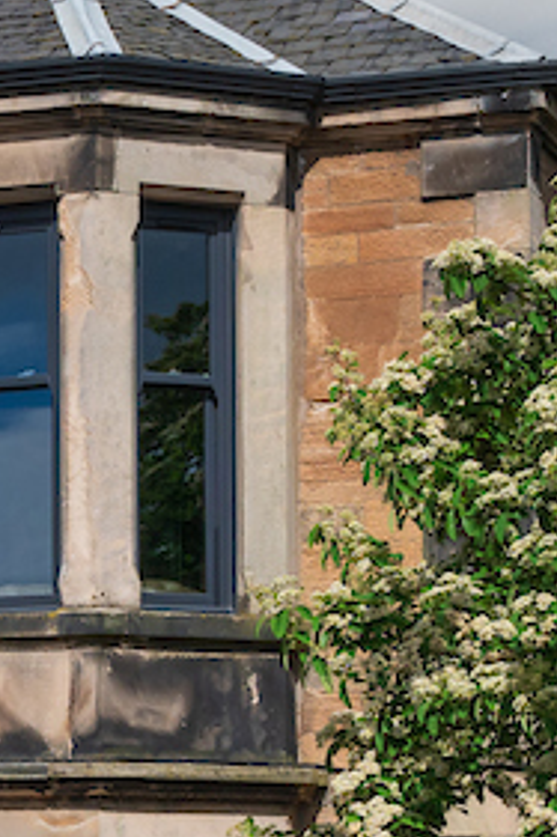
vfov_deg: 12.9
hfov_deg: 8.5
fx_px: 3671
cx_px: -262
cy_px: 718
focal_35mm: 158
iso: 400
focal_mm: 37
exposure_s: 1/4000
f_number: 7.1
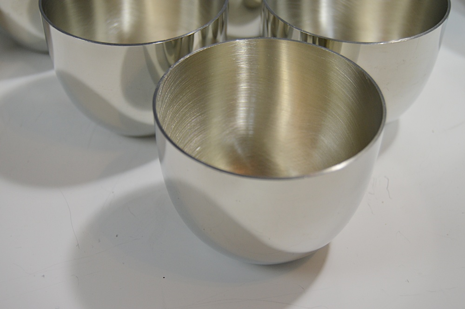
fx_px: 736
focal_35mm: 57
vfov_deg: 23.7
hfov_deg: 35.1
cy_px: 154
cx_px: 232
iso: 400
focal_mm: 38
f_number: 4.8
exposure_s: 1/80
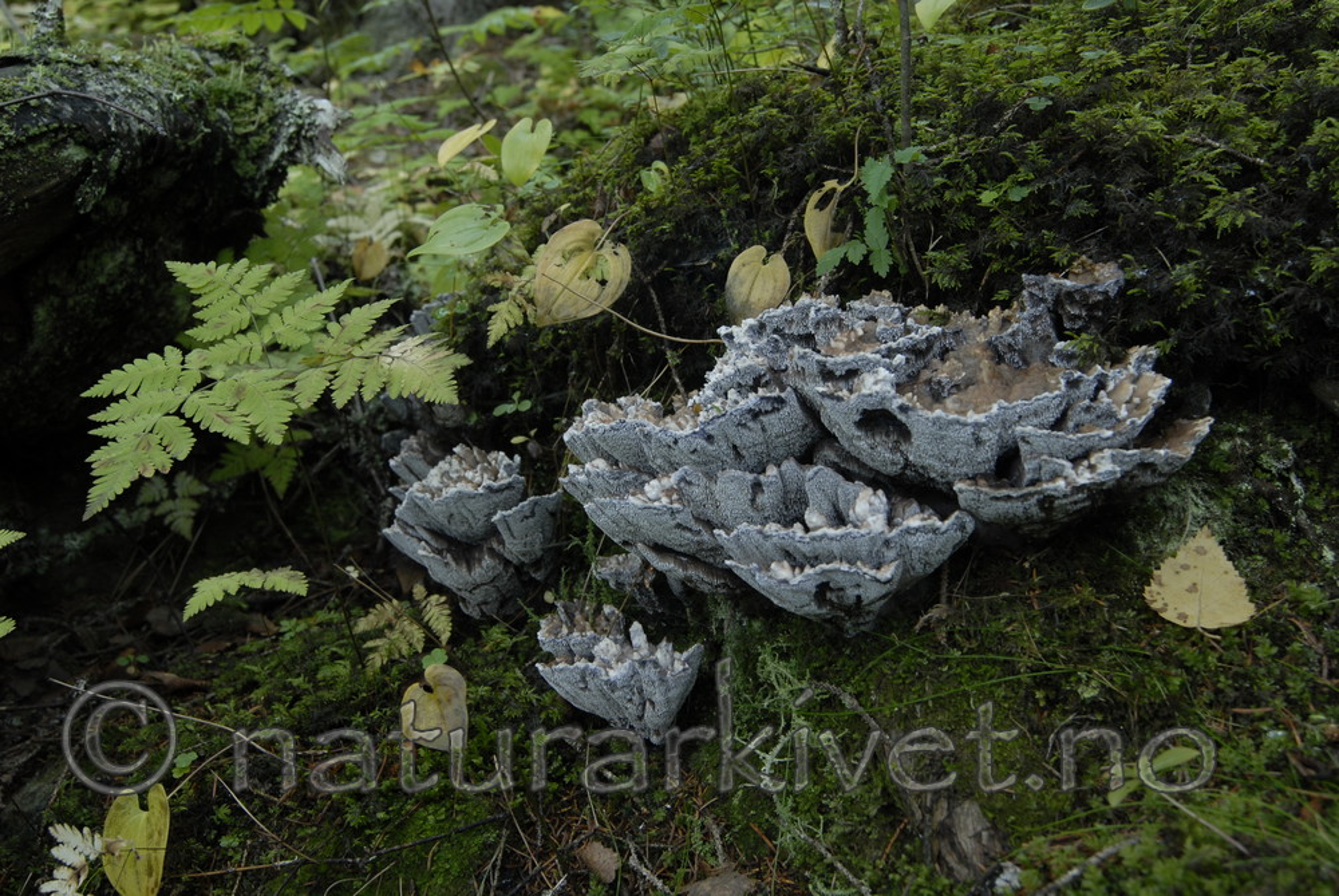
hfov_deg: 59.4
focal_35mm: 32
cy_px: 448
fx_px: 1173
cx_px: 670
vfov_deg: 41.8
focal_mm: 21
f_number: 8
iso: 125
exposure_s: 1/5
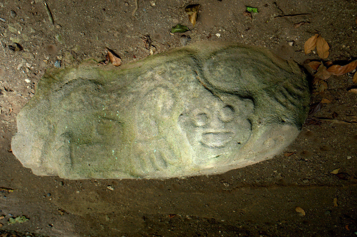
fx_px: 476
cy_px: 118
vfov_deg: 28.1
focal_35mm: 48
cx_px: 178
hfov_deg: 41.1
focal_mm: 32
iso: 1250
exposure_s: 1/200
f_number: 8
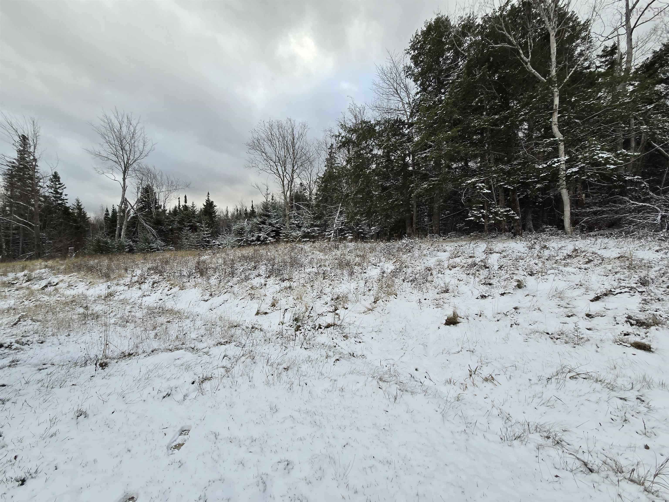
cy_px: 251
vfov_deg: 89.9
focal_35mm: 13
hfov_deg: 106.2
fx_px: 251
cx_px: 334
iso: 50
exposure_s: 1/265
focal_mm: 2.2
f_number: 2.2
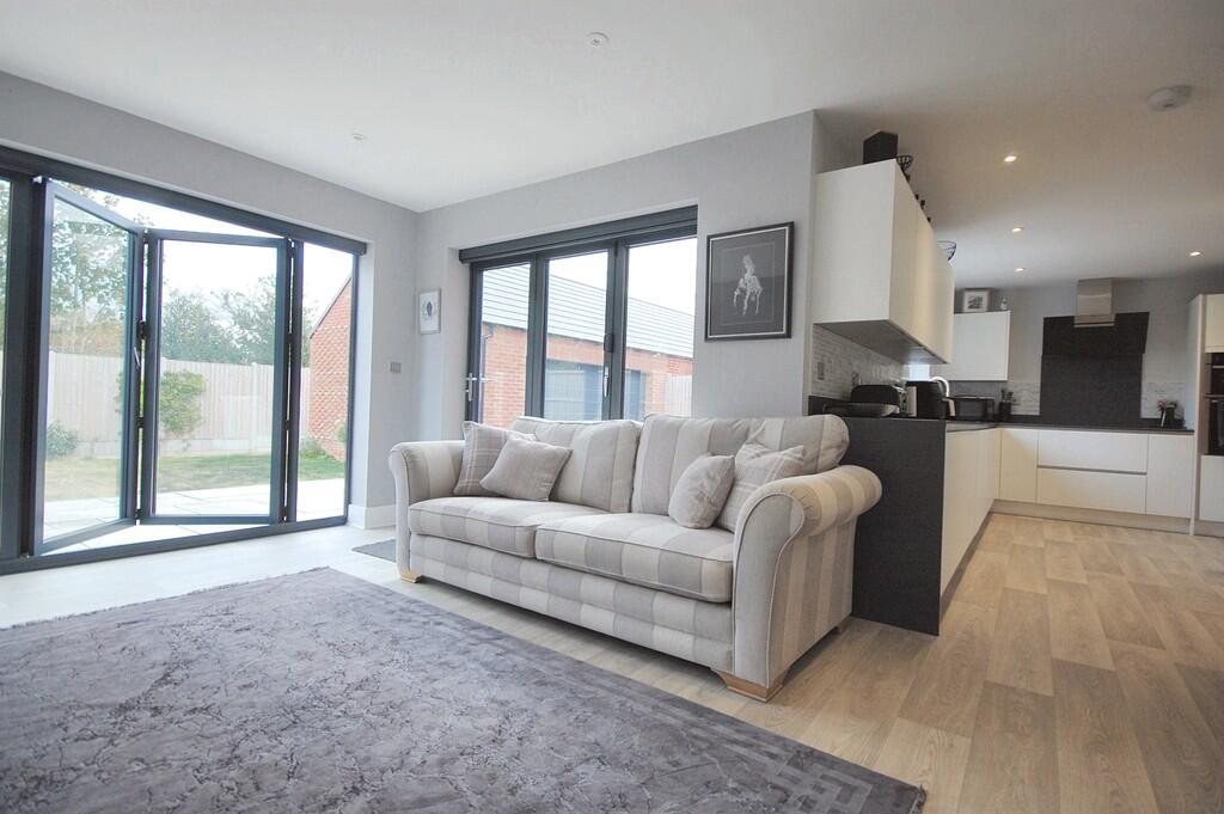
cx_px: 612
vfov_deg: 69.6
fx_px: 586
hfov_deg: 92.5
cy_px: 407
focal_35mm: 17
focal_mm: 11.5
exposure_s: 1/80
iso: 200
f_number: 4.5
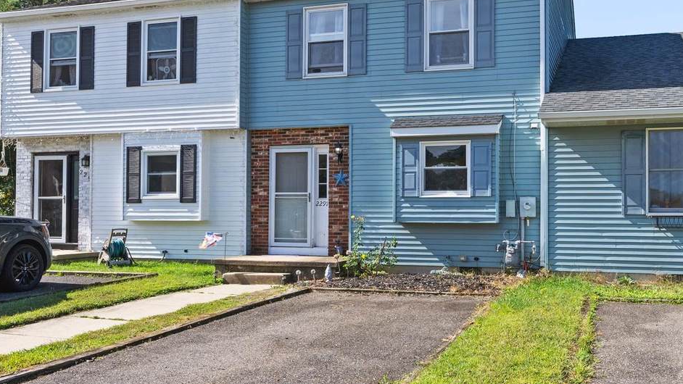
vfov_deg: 31.9
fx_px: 670
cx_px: 367
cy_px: 159
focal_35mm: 37
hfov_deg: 54.0
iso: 640
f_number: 7.1
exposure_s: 1/1000
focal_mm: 26
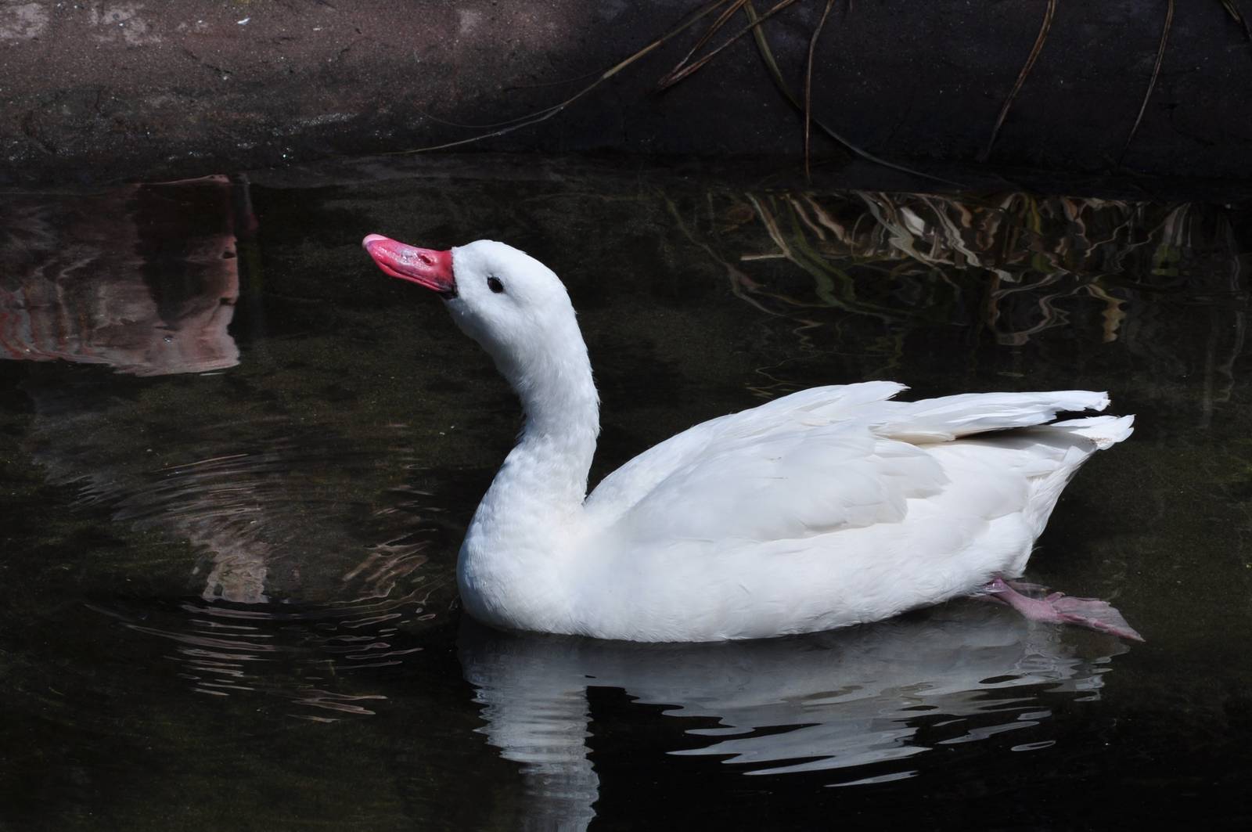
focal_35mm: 150
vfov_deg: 9.1
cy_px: 416
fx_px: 5211
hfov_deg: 13.7
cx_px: 626
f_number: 10
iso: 200
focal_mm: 100
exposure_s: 1/320
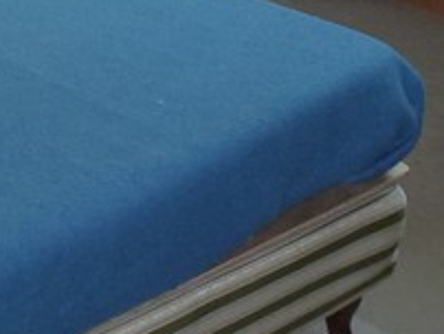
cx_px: -189
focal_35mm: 99
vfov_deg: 13.8
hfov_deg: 18.0
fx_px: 1271
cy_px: -209
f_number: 3.3
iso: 160
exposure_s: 1/125
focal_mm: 4.3
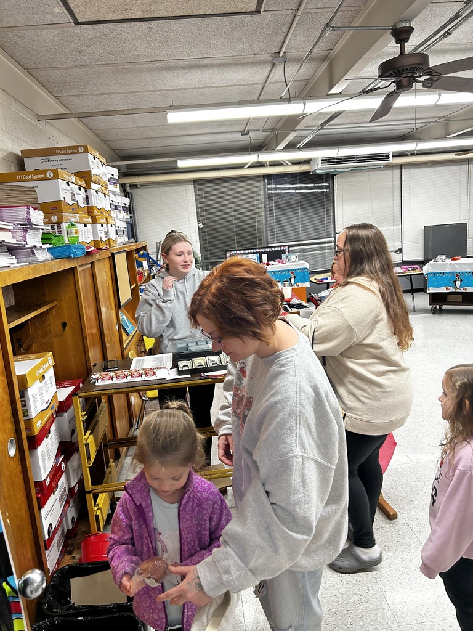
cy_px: 316
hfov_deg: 53.1
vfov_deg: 67.3
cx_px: 236
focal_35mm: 26
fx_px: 474
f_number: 1.5
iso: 100
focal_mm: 5.7
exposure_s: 1/120
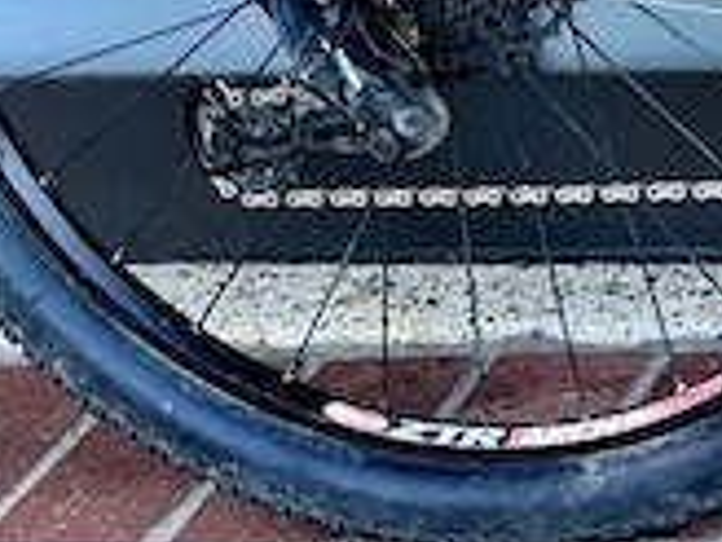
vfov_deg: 10.8
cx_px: 1545
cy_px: -485
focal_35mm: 127
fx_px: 2649
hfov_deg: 13.0
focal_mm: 5.7
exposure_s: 1/120
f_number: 1.5
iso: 40
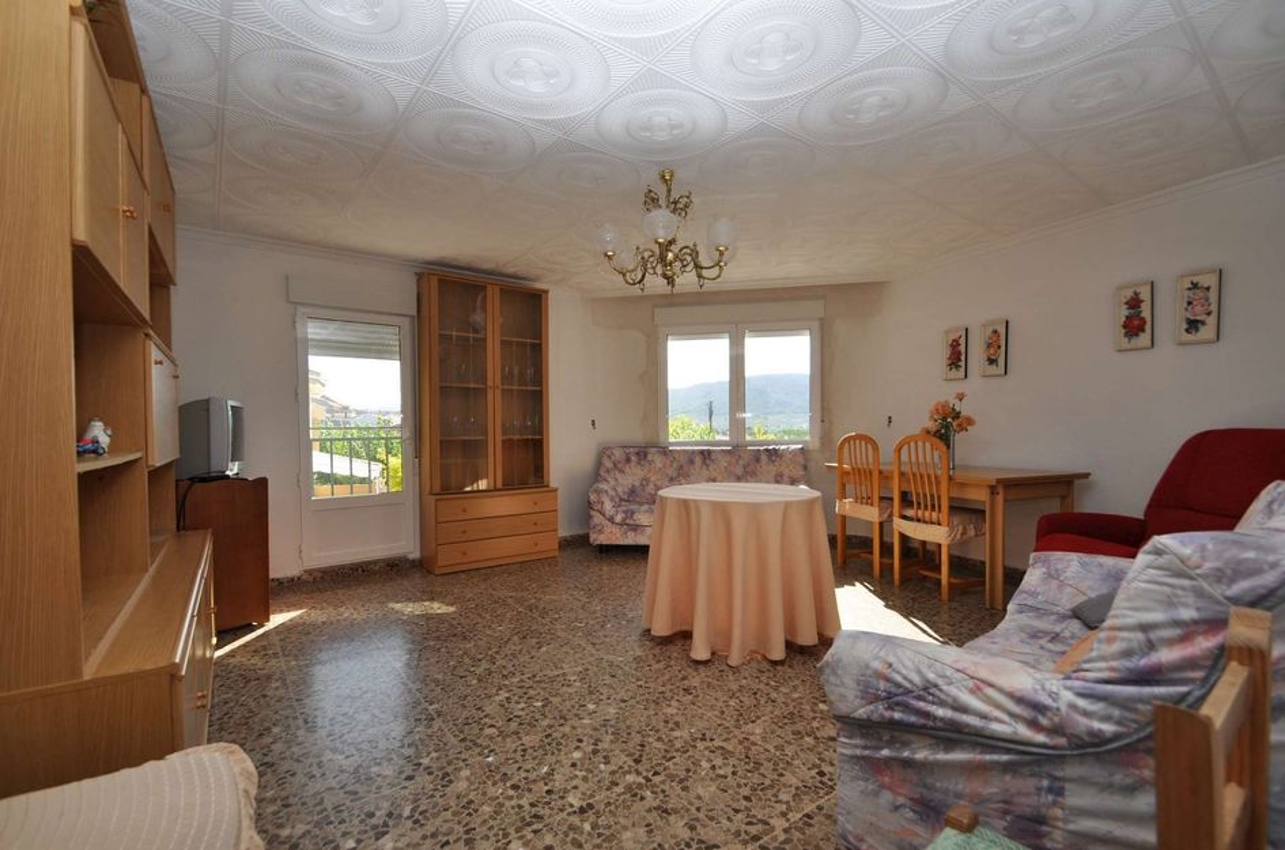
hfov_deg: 100.5
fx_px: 534
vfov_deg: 77.0
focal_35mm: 15
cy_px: 425
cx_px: 642
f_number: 7.1
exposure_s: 1/200
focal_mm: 10
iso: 200
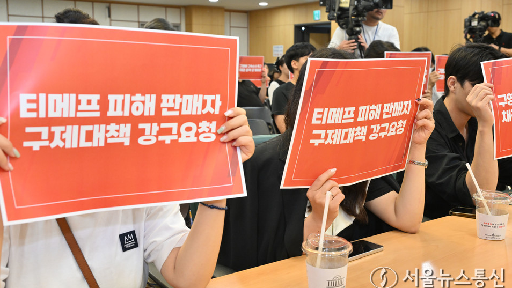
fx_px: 530
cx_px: 256
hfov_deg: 51.6
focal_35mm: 39
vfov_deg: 30.4
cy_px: 127
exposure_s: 1/250
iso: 2000
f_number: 6.3
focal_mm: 37
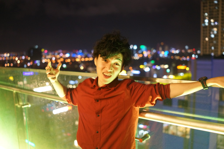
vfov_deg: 37.9
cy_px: 74
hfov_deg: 54.4
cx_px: 112
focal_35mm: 35
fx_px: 218
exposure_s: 1/80
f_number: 2
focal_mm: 35
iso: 2500
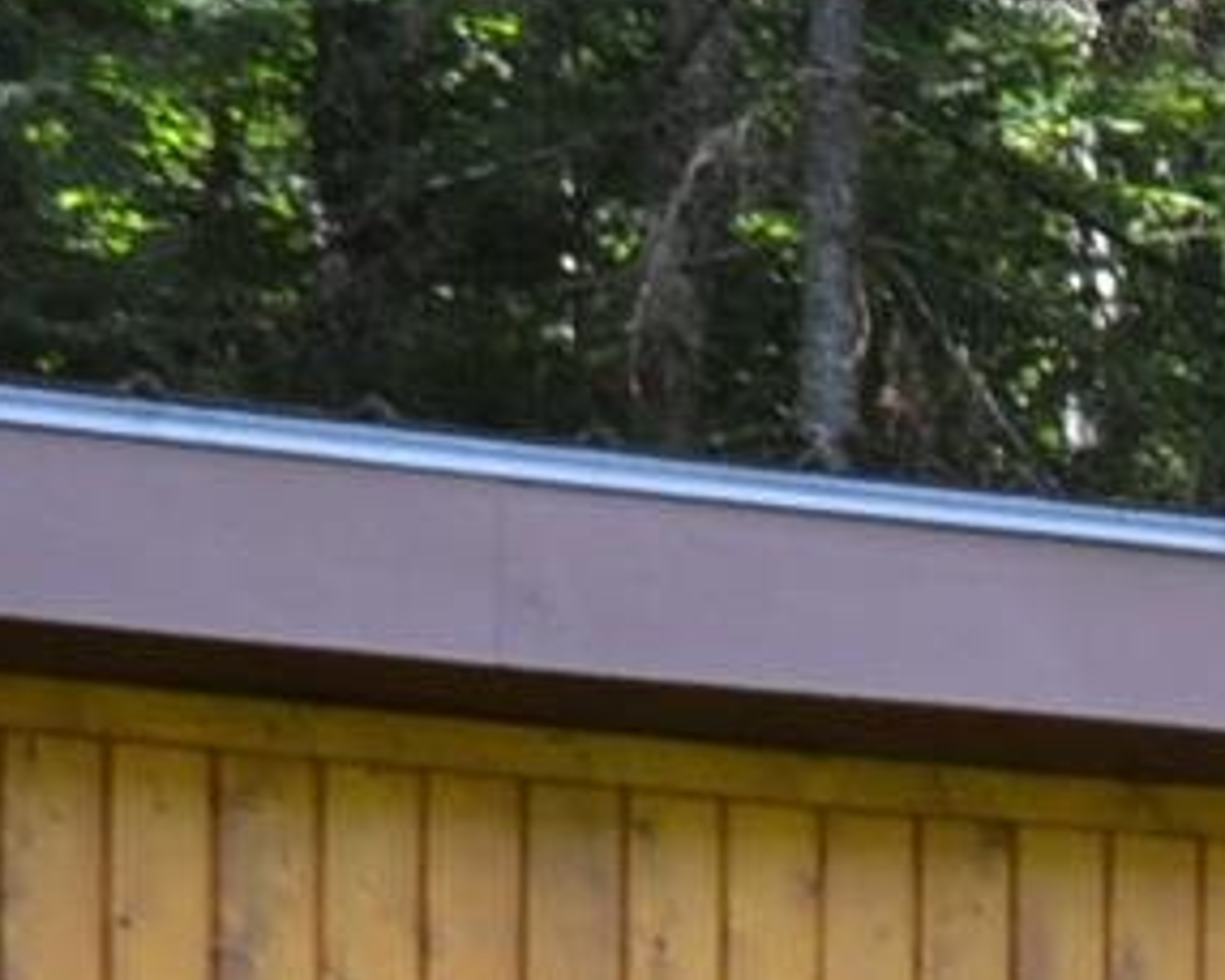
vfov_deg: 6.4
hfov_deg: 8.4
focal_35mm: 227
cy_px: 2474
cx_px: 1551
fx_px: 8233
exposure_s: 1/125
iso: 400
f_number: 5.6
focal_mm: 20
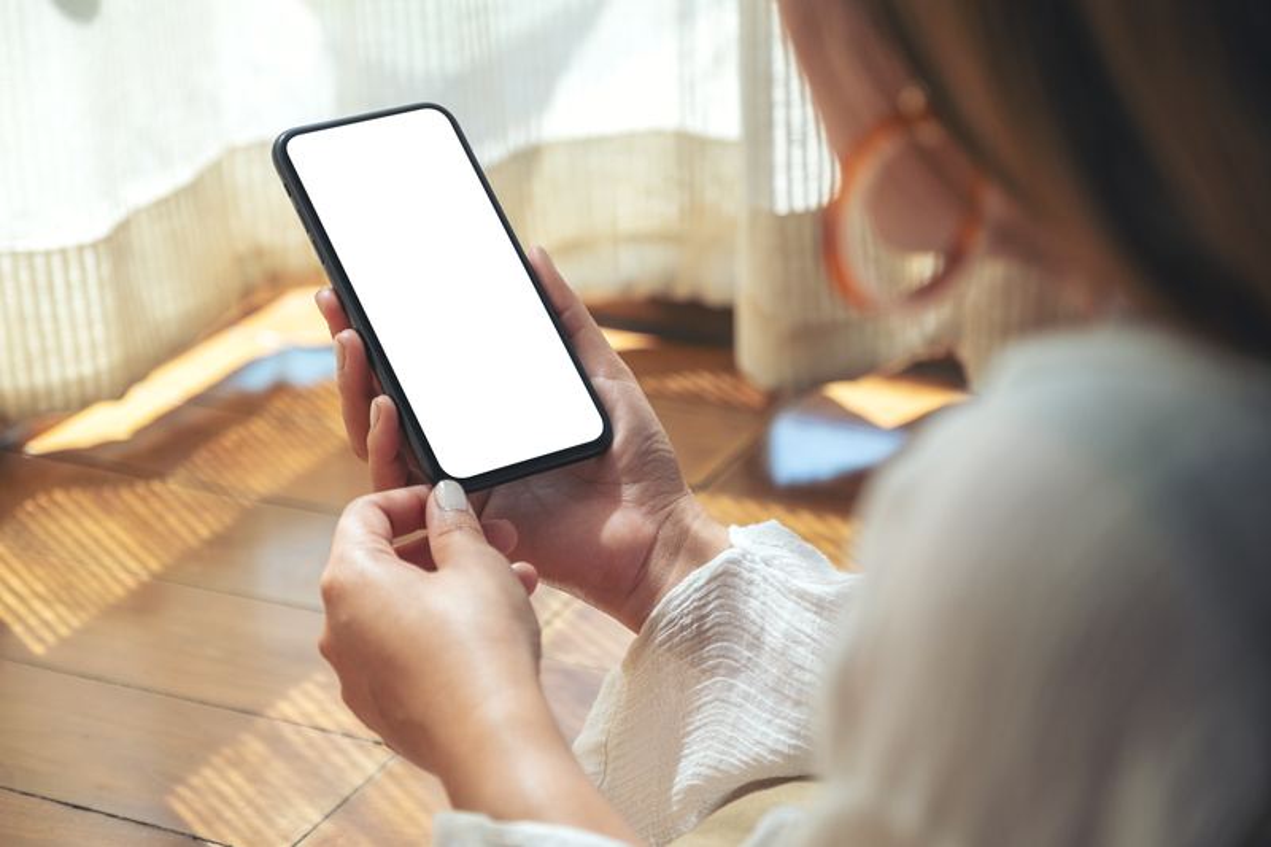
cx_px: 636
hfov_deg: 26.3
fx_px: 2718
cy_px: 424
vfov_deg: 17.7
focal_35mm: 77
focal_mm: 51.6
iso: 200
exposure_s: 1/480
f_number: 2.8
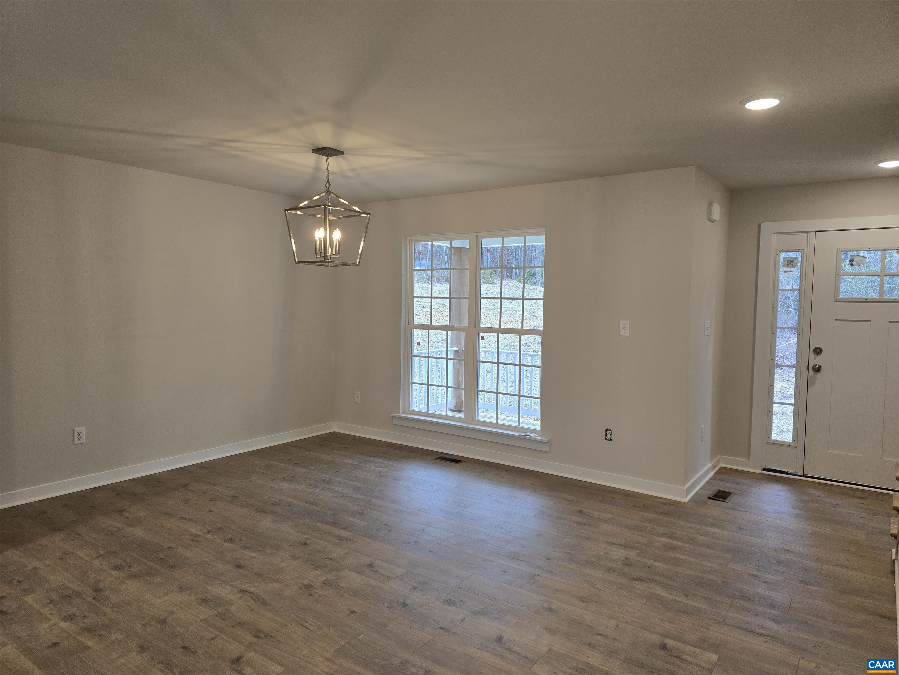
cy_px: 338
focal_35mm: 23
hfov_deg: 73.9
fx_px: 597
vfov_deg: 58.9
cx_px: 450
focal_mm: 6.3
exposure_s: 1/120
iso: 100
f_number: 1.7
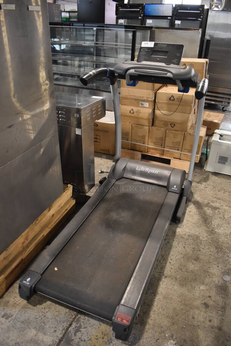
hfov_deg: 48.0
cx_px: 116
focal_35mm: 27
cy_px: 173
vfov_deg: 67.3
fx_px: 259
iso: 2000
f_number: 3.5
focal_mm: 18
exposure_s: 1/125
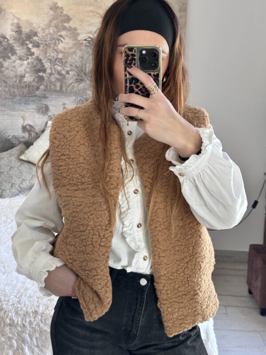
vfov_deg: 39.7
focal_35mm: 48
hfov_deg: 30.3
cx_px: 133
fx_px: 492
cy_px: 178
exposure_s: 1/60
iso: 100
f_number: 1.78
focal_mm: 6.86
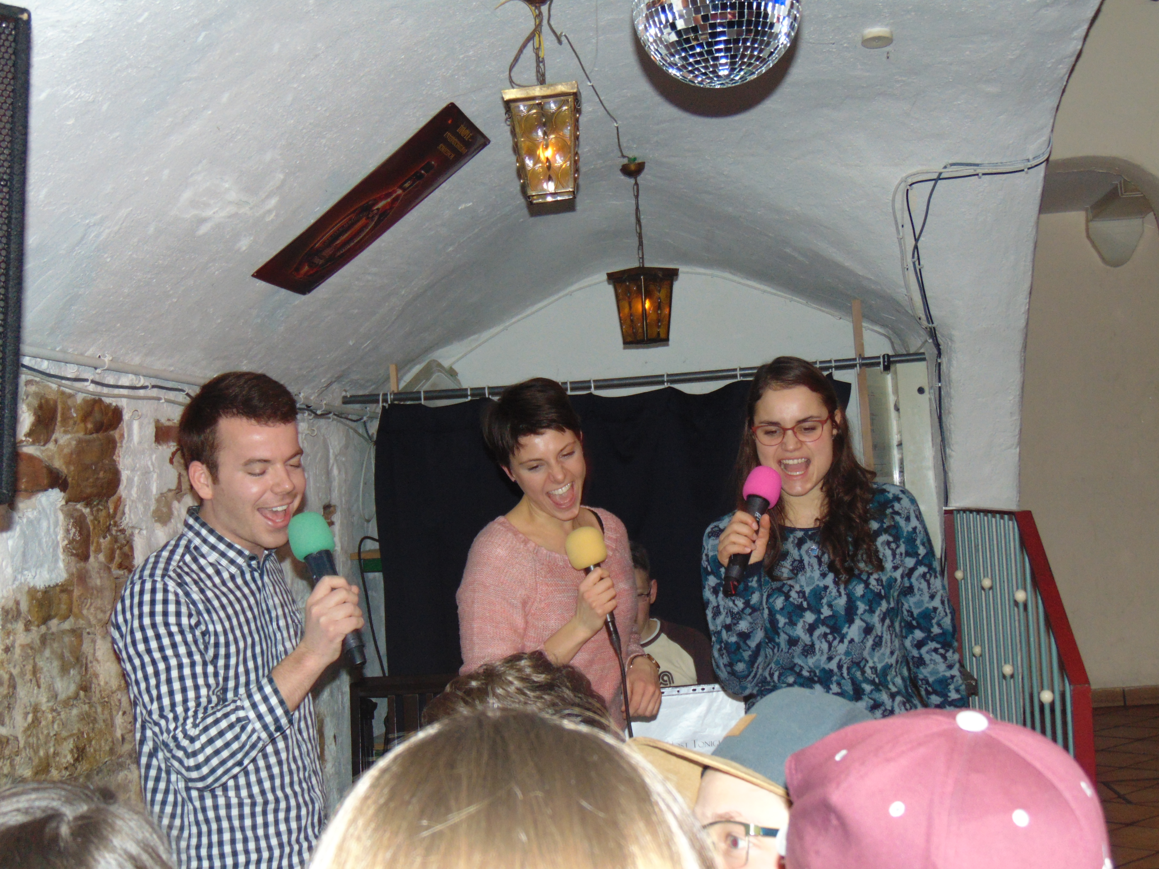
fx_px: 1674
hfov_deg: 38.2
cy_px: 434
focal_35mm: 50
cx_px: 580
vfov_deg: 29.1
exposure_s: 1/8
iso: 250
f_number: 3.5
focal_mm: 9
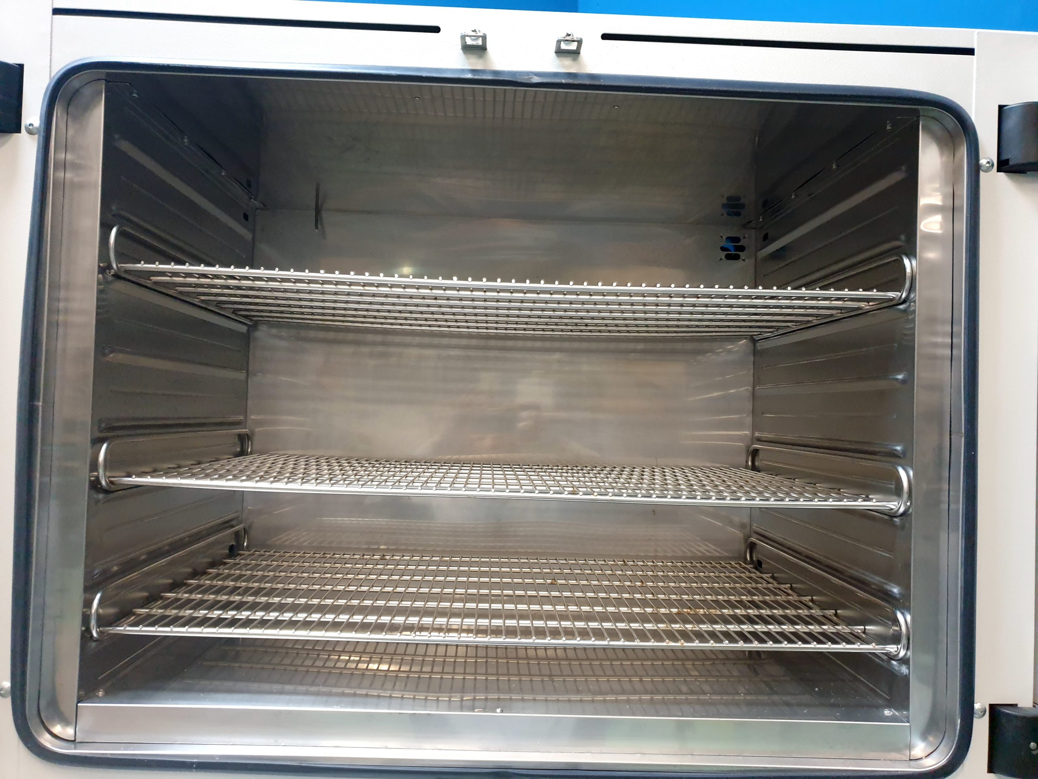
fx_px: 780
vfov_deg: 53.1
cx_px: 519
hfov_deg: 67.3
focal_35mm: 26
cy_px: 390
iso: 320
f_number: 1.5
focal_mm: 4.3
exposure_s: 1/50
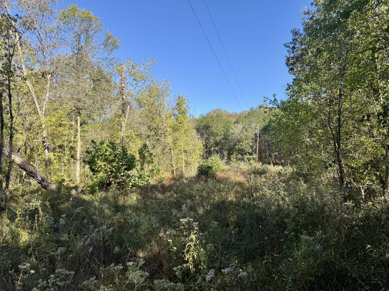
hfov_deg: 71.6
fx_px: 270
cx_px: 194
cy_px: 146
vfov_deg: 56.8
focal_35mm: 24
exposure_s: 1/1923
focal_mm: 6.76
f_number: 1.78
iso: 80
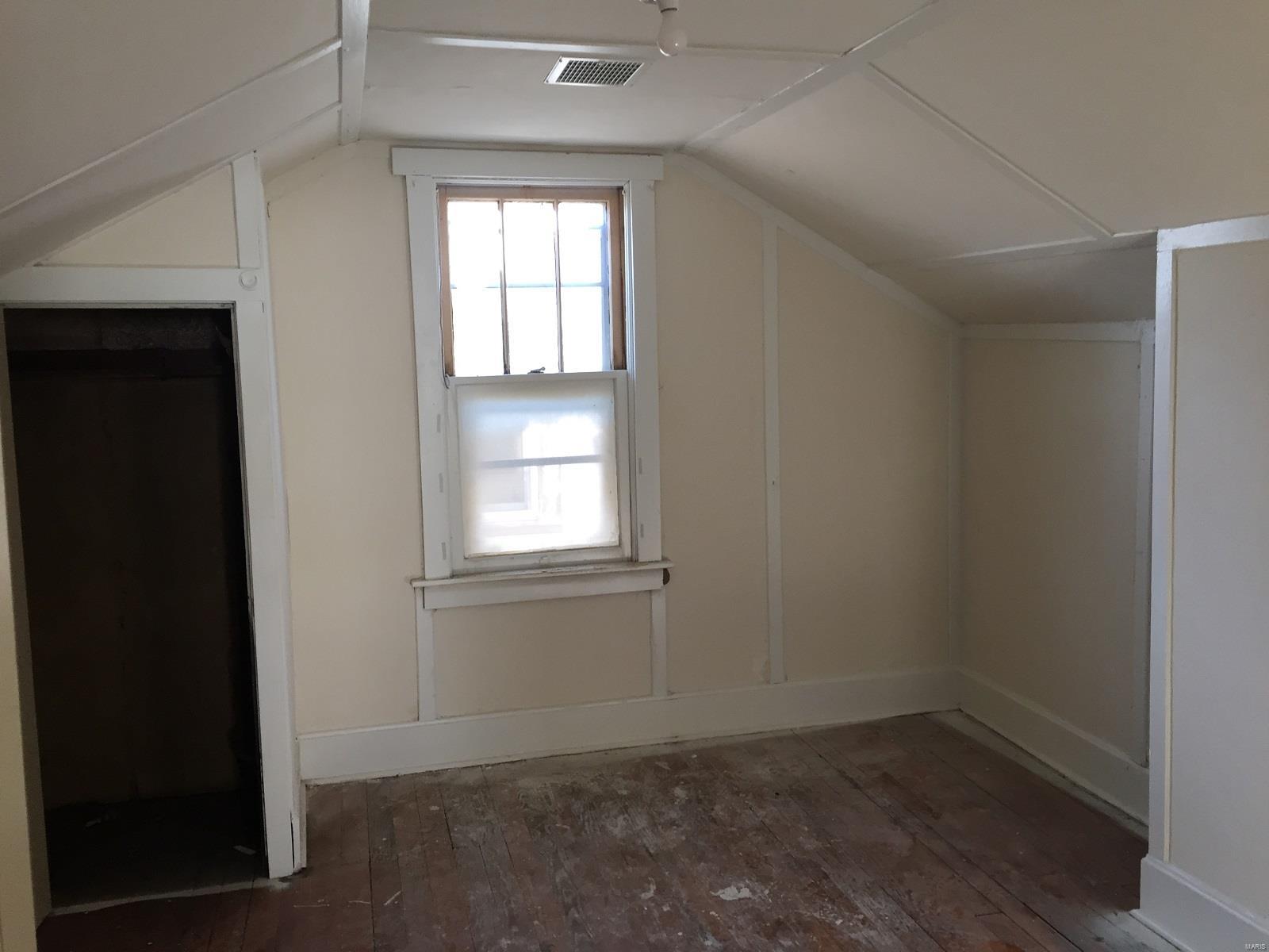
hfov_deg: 61.7
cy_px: 476
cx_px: 634
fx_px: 1063
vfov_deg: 48.2
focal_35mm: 29
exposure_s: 1/30
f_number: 2.2
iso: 32
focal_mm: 4.15
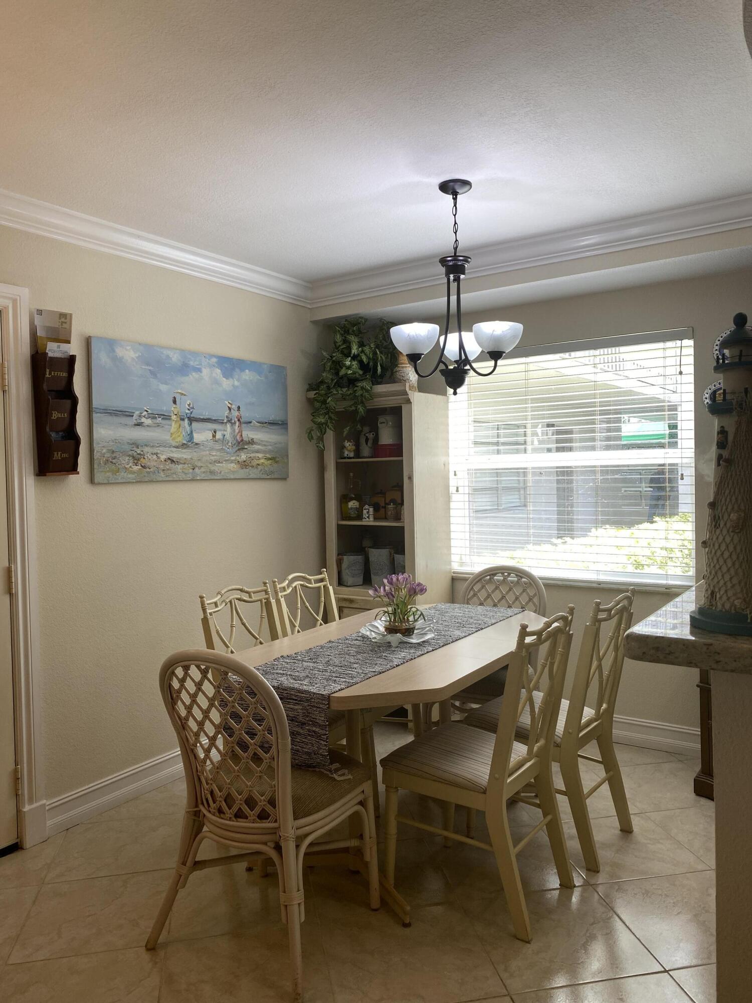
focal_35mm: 26
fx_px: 753
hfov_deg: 53.1
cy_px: 502
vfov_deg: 67.3
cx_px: 376
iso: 40
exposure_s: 1/120
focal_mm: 4.25
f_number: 1.8
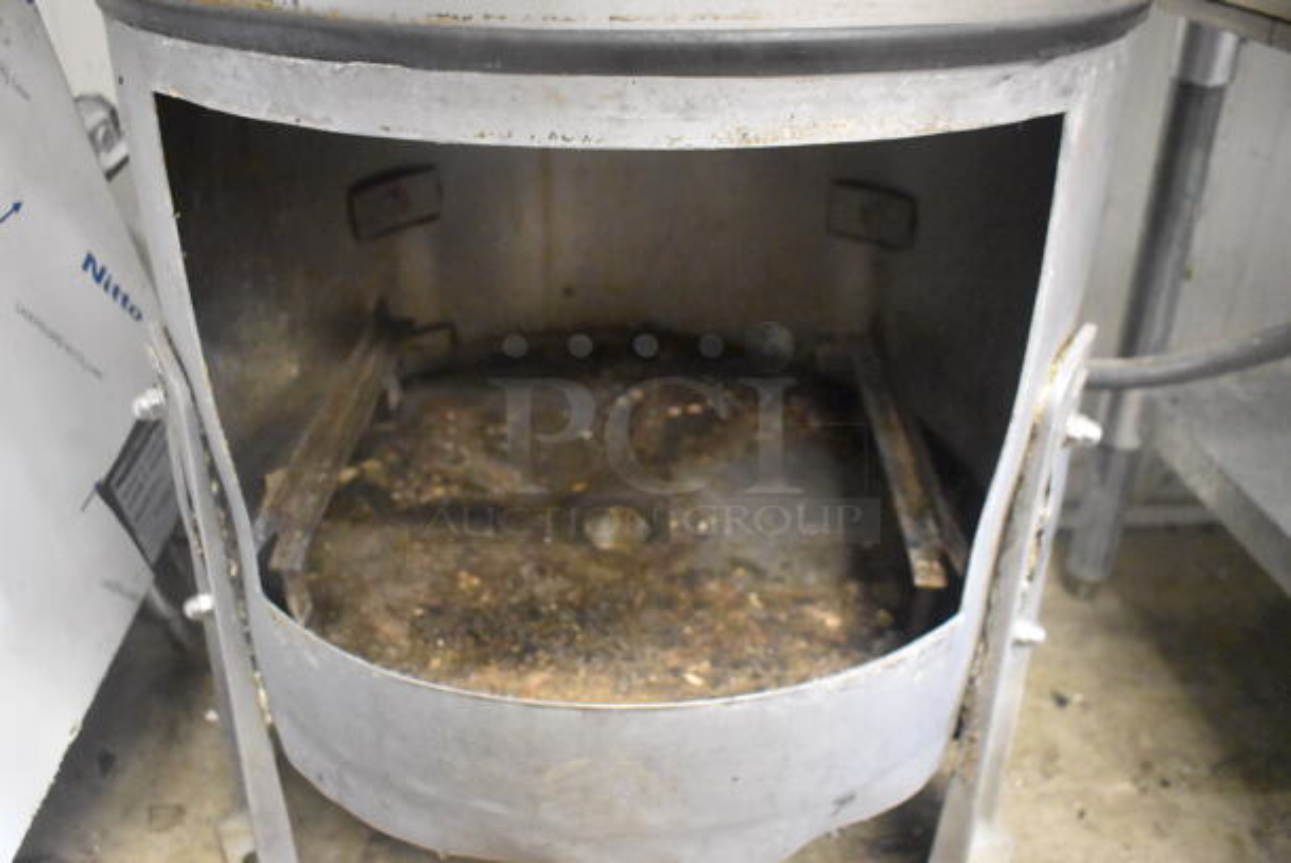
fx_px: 1077
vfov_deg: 43.7
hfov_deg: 61.9
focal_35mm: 30
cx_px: 646
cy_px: 432
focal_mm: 20
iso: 11400
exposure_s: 1/125
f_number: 3.5
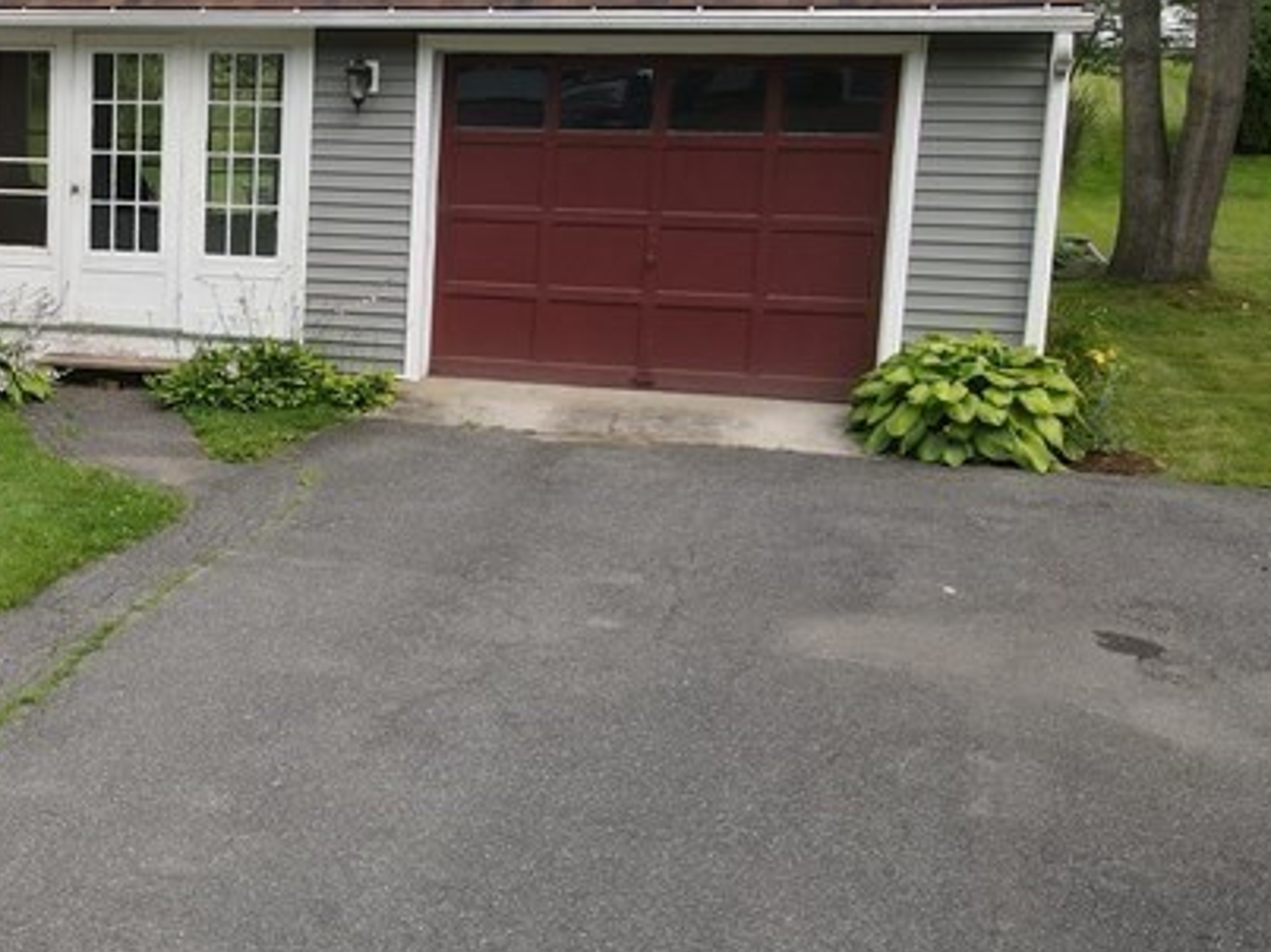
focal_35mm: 61
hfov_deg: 28.2
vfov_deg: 24.0
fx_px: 2239
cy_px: 457
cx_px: -196
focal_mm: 4.5
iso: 110
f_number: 2.8
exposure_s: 1/180
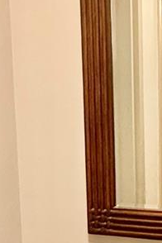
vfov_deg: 26.0
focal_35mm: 76
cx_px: -8
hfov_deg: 17.4
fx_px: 513
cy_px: 208
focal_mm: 2.22
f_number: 2.2
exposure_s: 1/60
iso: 320
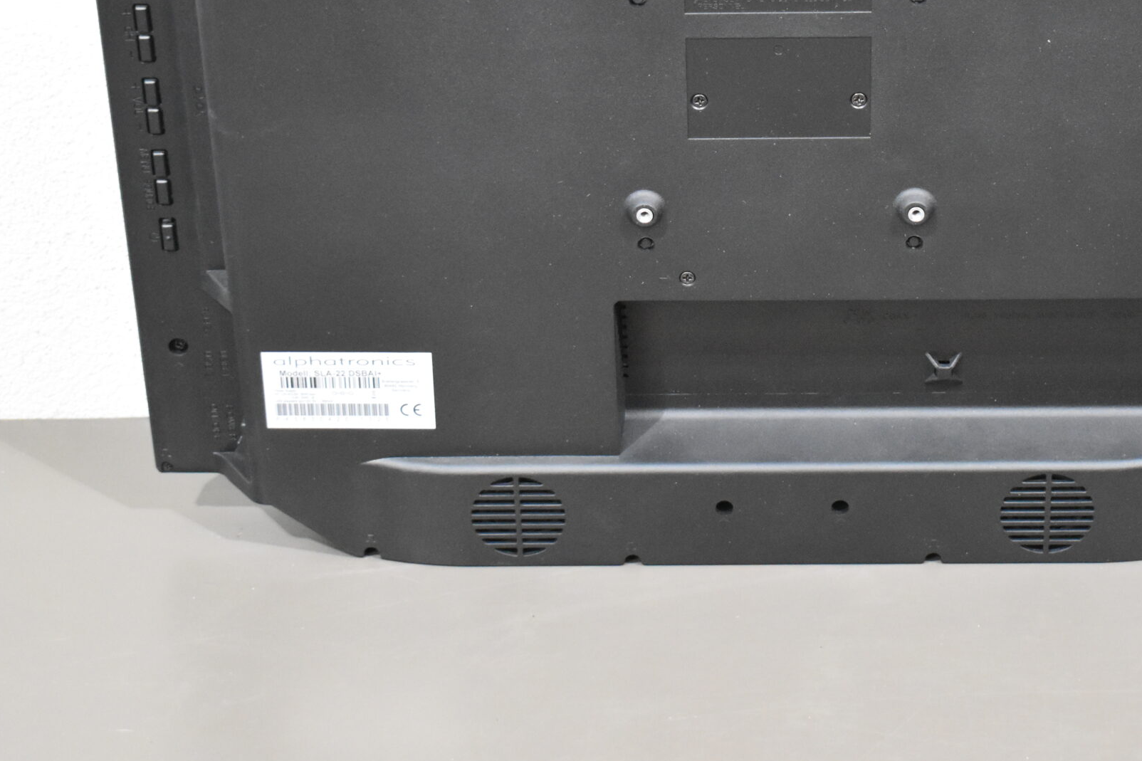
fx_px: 2886
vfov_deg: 14.9
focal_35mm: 91
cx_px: 778
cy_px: 160
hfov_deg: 22.3
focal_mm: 38
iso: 4000
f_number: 4.8
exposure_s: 1/125
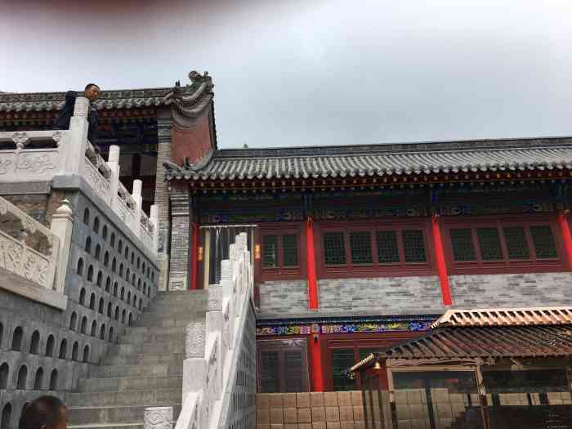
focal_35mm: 29
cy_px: 214
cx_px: 286
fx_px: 479
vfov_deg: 48.2
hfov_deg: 61.7
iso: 25
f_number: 2.2
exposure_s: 1/754
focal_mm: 4.15
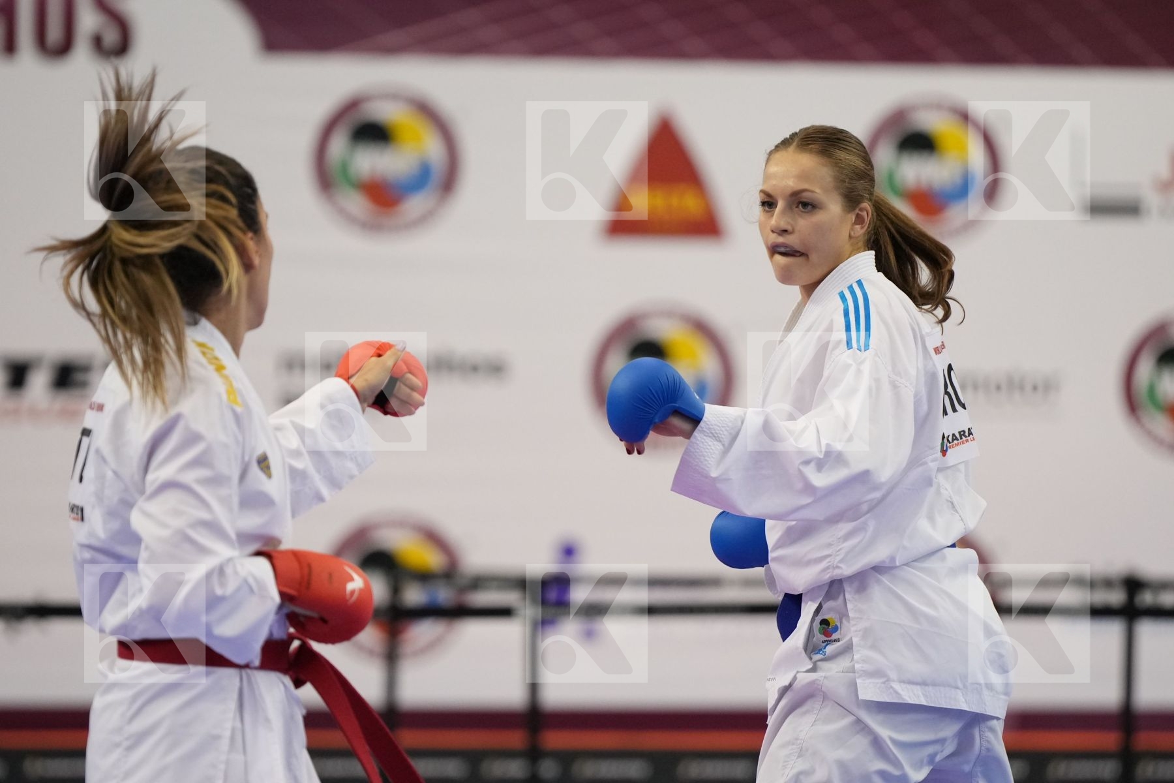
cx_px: 587
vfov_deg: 5.4
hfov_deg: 8.0
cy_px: 392
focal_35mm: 256
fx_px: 8348
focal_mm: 171
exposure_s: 1/1000
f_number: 2.8
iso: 2500
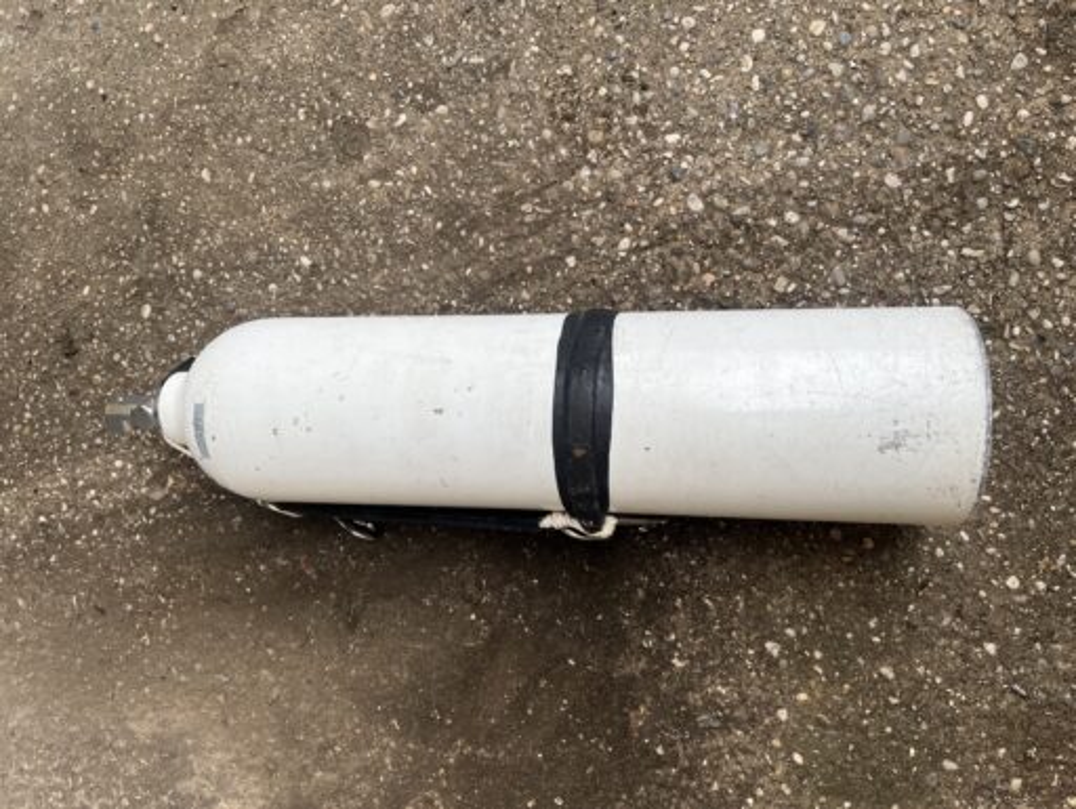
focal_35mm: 26
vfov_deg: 53.1
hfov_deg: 67.3
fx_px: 809
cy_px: 404
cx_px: 538
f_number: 1.6
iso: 32
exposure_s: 1/100
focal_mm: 5.1
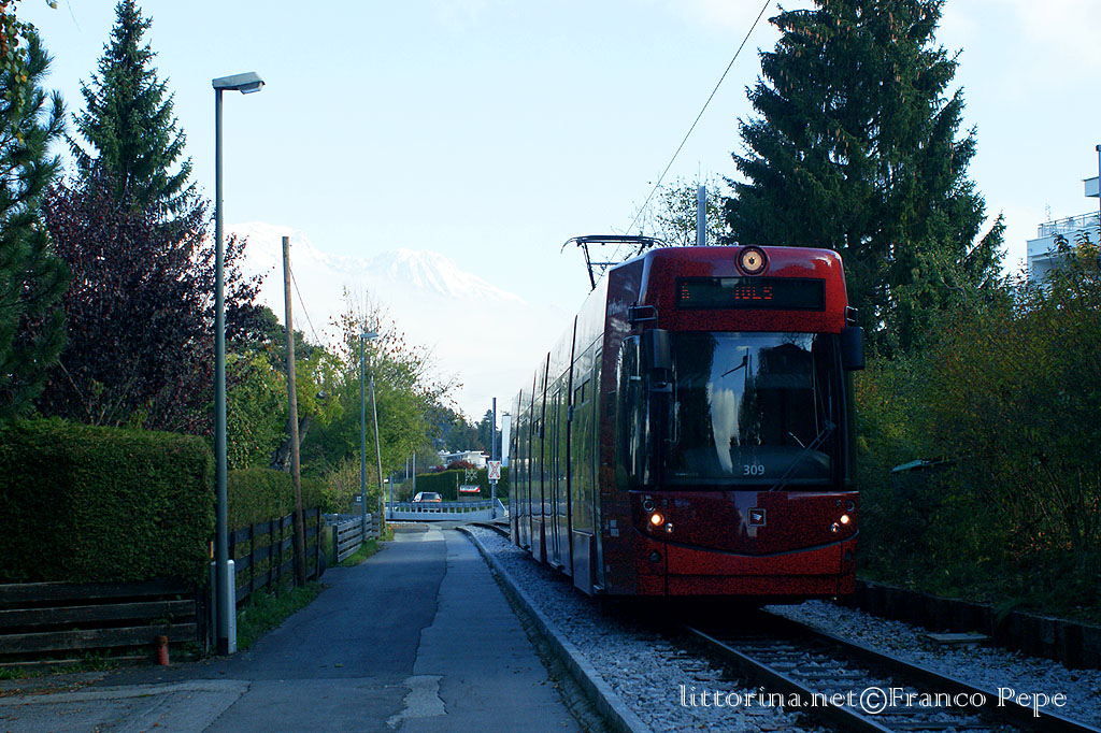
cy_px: 366
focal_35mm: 52
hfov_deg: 37.9
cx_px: 550
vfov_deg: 25.7
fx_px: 1605
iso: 400
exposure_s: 1/500
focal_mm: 35
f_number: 6.3
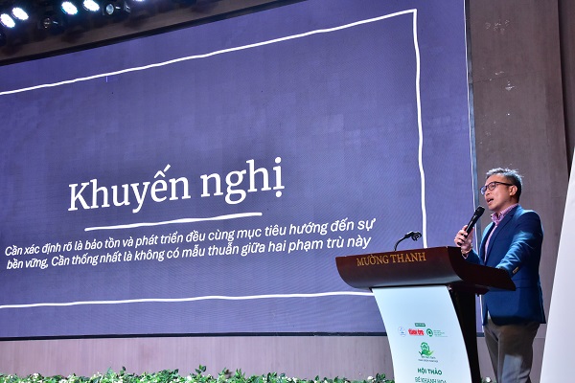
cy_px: 192
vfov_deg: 29.2
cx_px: 288
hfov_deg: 42.7
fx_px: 735
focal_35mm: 46
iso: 3200
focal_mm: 46
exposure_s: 1/60
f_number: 9
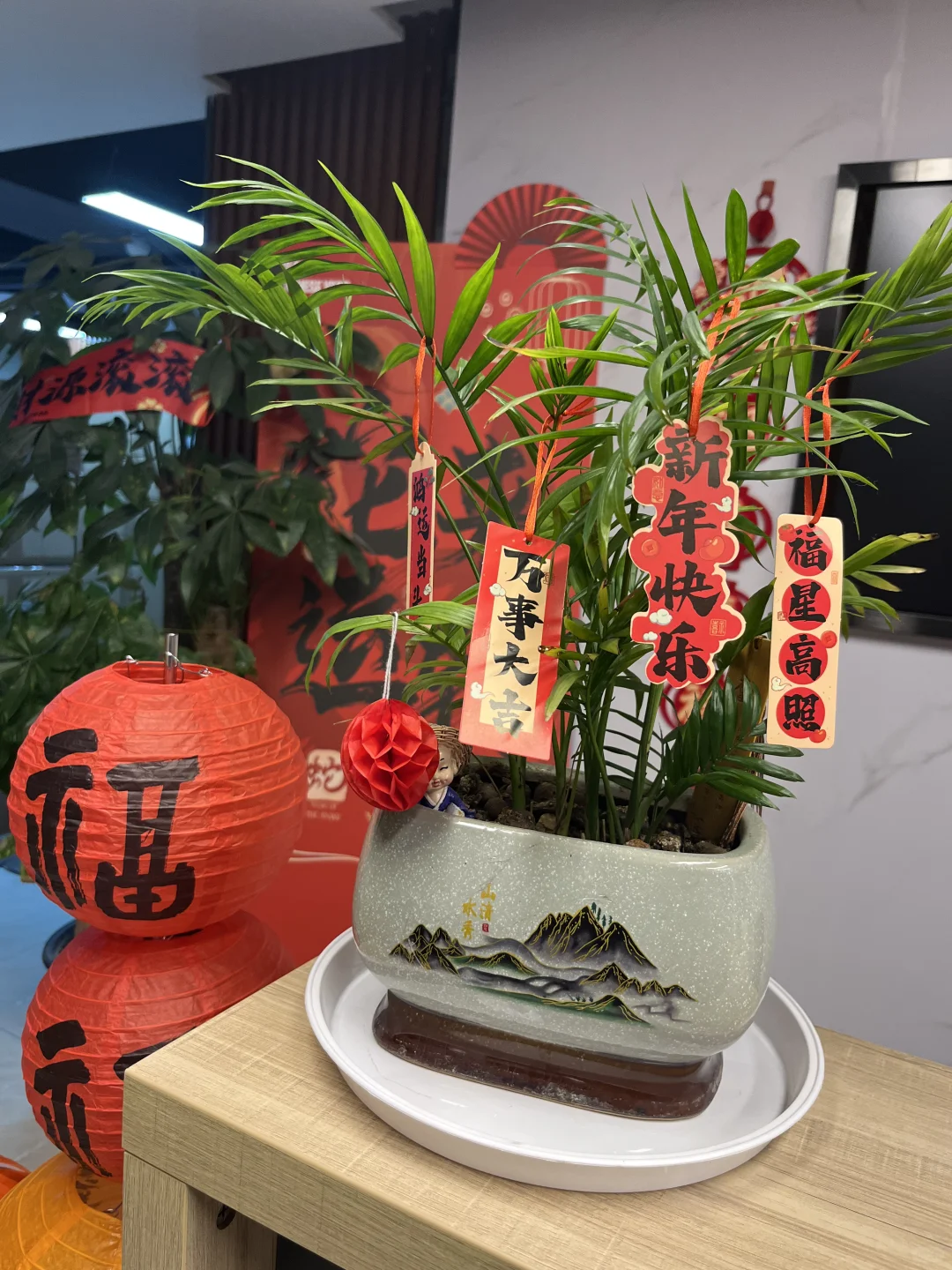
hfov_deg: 53.1
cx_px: 476
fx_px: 953
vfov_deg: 67.3
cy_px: 635
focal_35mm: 26
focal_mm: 5.1
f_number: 1.6
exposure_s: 1/100
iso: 125
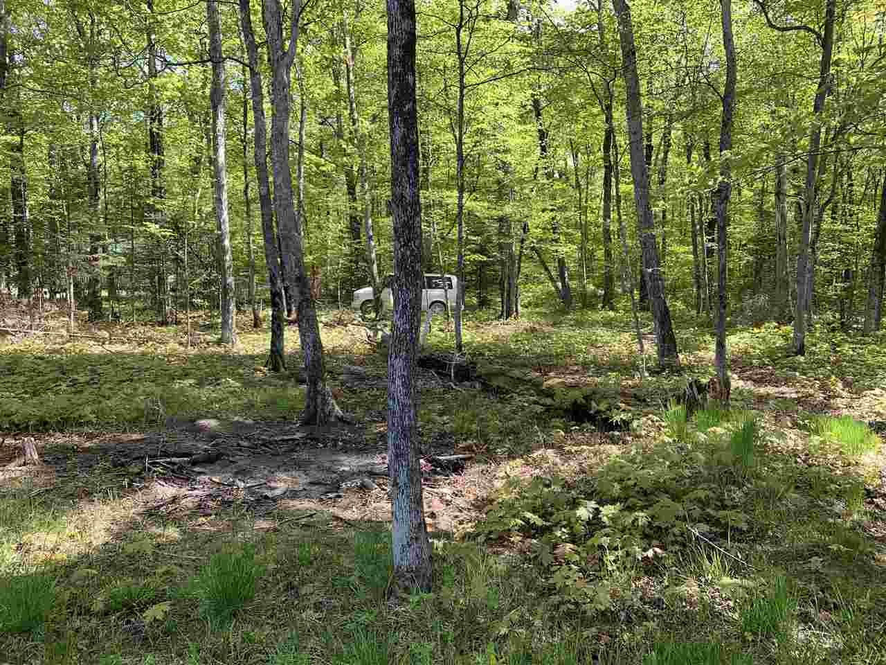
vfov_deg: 53.1
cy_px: 332
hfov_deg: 67.3
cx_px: 443
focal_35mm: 26
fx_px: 665
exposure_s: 1/172
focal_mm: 4.25
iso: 25
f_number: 1.8
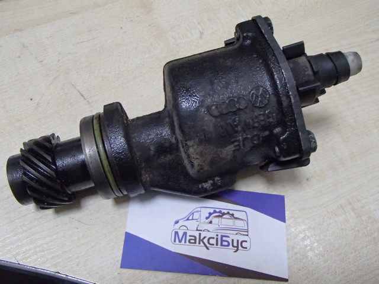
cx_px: 190
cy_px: 142
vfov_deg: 38.6
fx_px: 405
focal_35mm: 37
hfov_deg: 50.2
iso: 800
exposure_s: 1/50
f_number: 4.7
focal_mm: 6.64
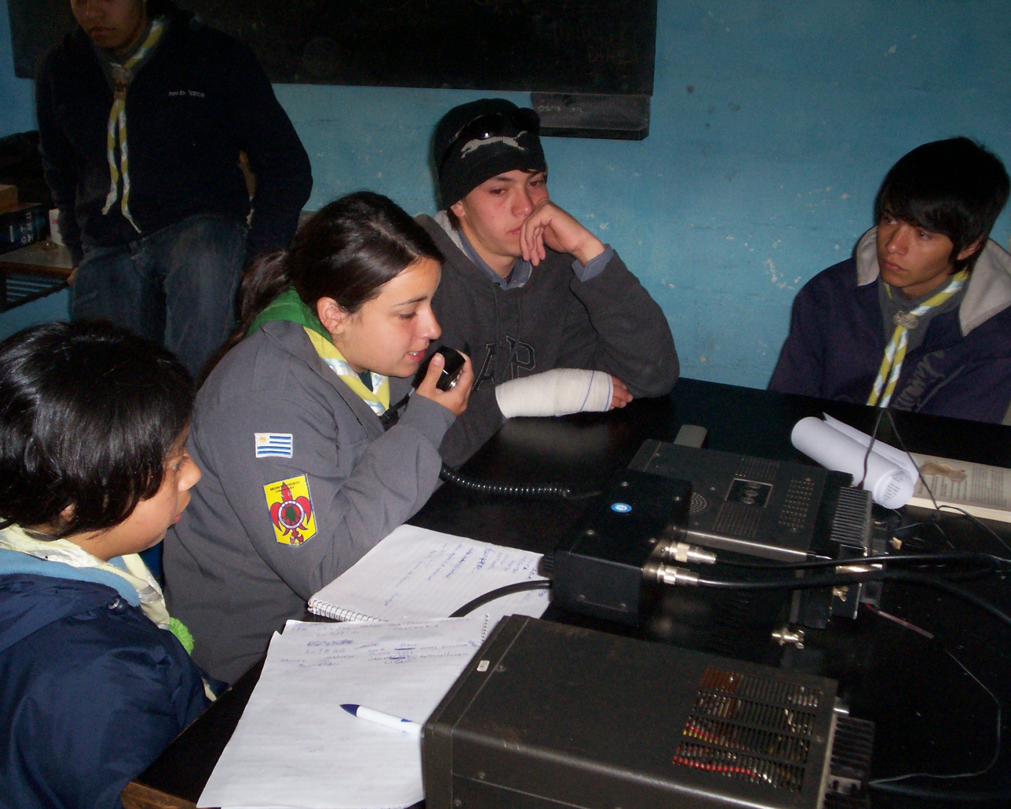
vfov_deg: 39.2
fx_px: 1137
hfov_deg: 47.9
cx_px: 537
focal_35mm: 38
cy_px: 408
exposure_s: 1/64
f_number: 4.5
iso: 140
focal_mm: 5.9
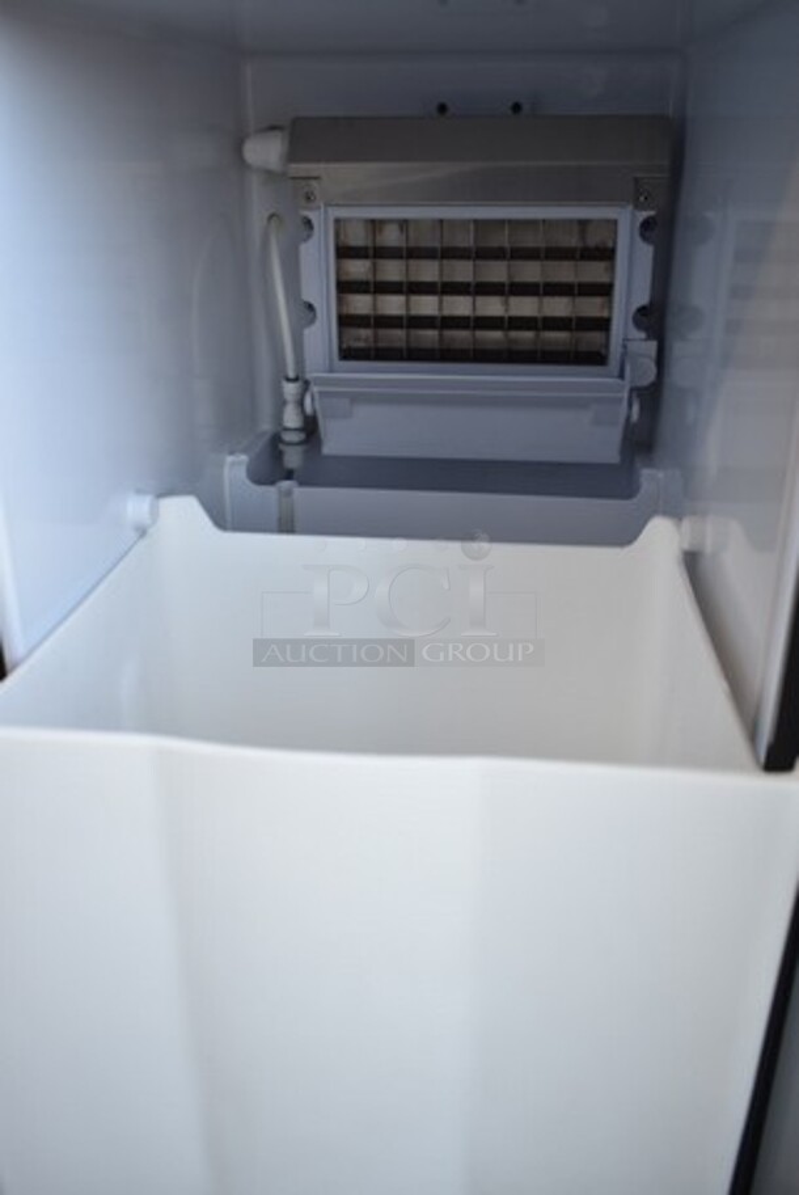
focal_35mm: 33
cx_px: 400
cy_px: 598
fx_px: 1096
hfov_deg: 40.1
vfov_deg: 57.2
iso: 720
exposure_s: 1/125
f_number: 3.8
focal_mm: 22
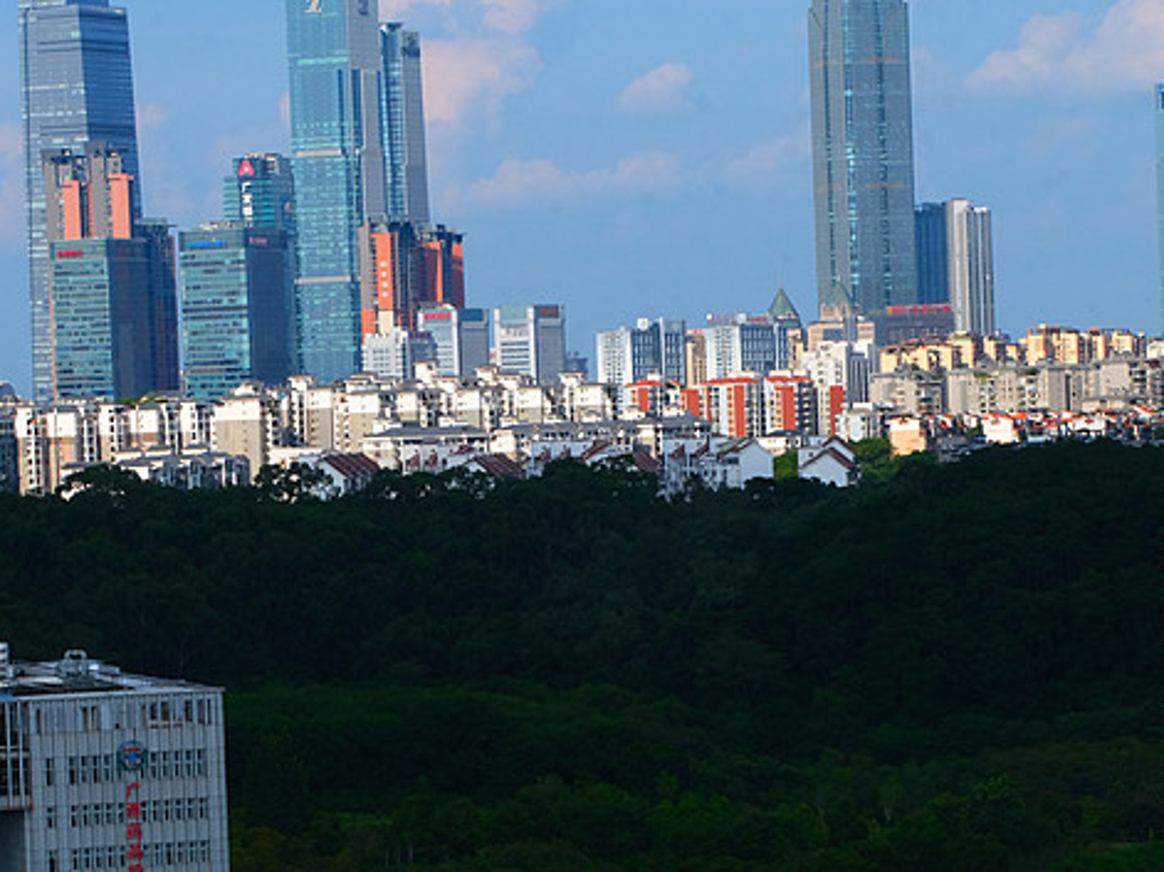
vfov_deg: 10.1
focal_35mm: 147
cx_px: 597
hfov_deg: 13.4
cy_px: 546
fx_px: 4942
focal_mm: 59.9
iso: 640
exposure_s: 1/170
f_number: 22
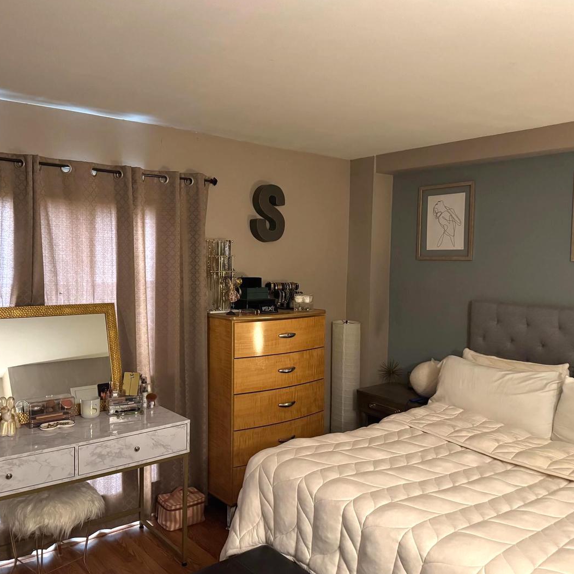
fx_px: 544
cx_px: 254
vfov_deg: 55.6
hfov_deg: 55.5
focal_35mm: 29
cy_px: 288
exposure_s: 1/40
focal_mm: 6.76
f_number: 1.78
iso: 1000
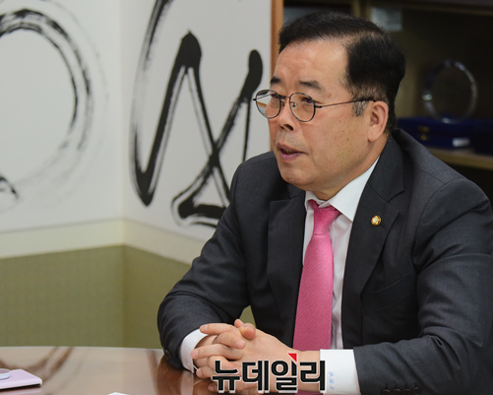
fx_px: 2277
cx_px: 267
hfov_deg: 12.4
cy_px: 203
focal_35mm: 156
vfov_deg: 9.9
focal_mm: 130
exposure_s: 1/250
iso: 2000
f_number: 4.8
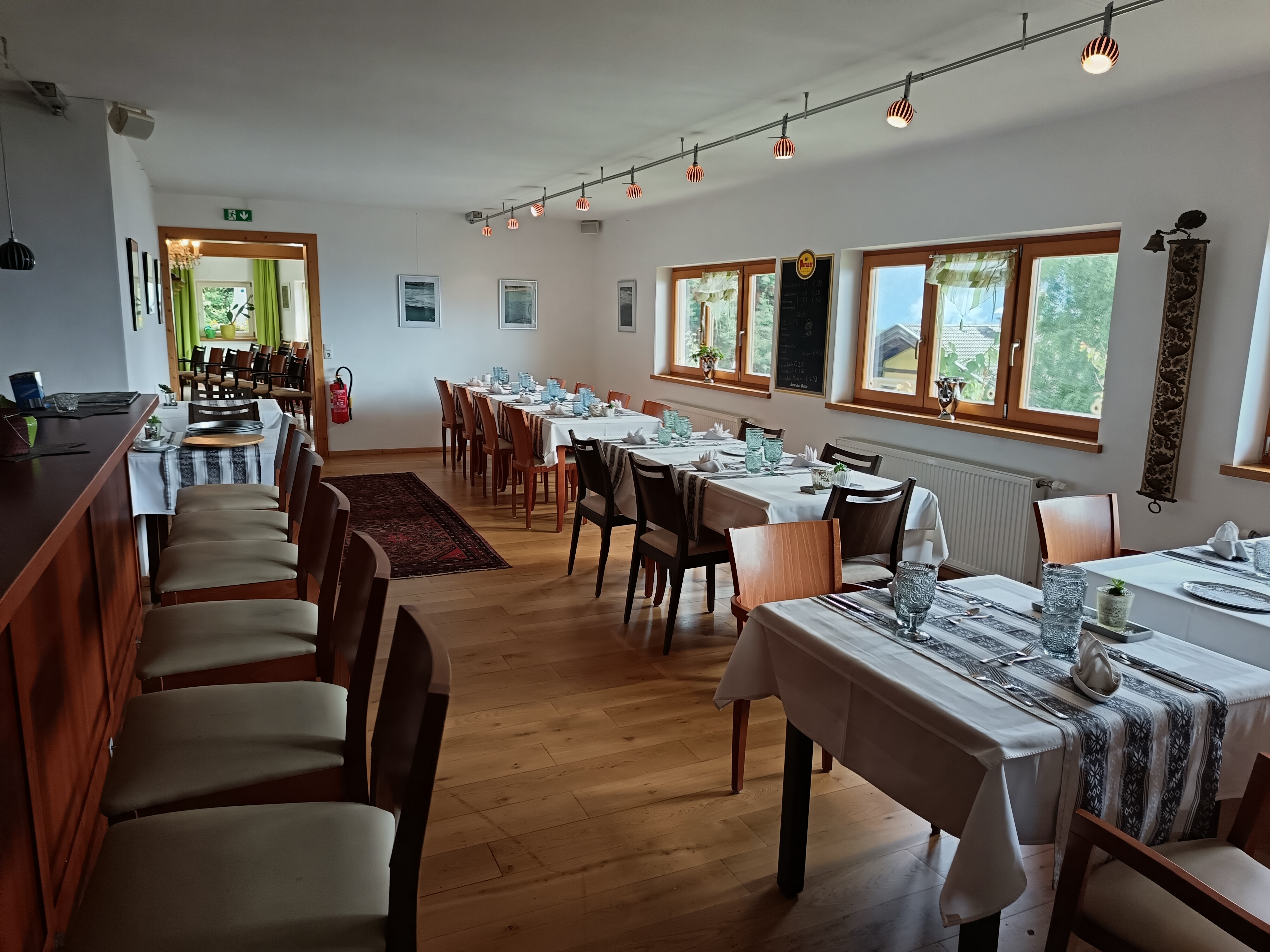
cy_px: 476
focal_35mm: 24
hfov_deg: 71.6
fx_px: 881
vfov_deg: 56.8
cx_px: 635
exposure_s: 1/60
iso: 603
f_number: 1.75
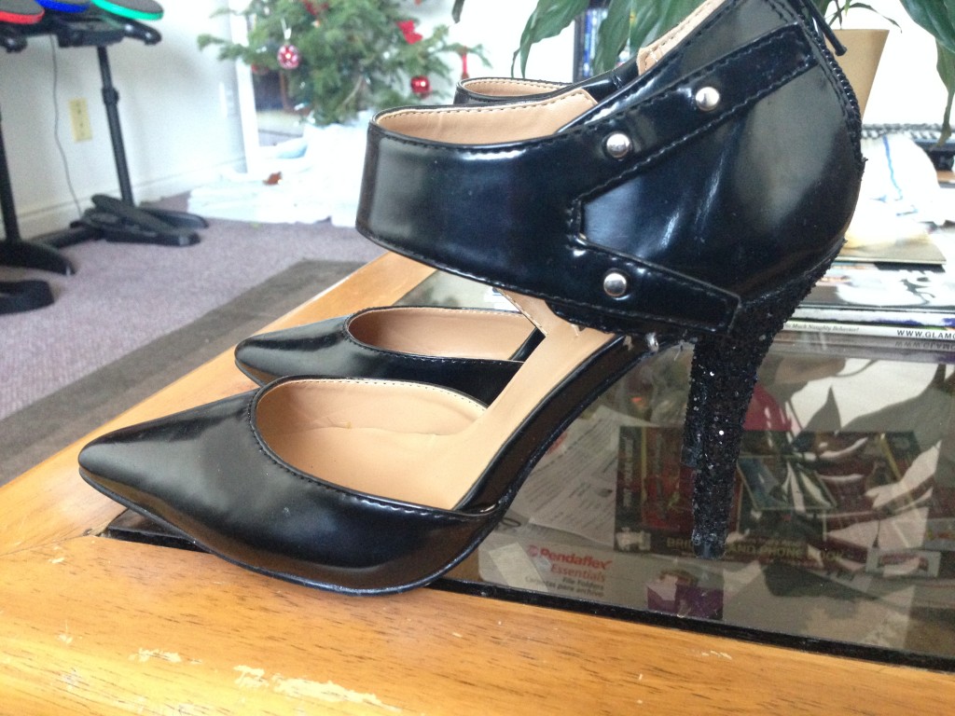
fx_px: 910
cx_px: 478
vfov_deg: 42.9
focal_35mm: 33
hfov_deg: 55.4
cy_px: 358
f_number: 2.4
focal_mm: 4.12
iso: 400
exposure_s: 1/20
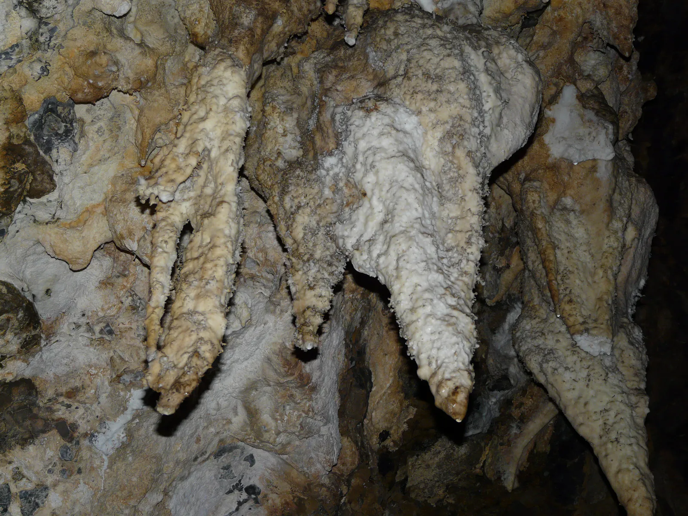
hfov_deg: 24.1
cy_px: 258
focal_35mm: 81
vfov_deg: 18.2
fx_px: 1610
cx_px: 344
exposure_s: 1/50
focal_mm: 13.3
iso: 100
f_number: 3.2
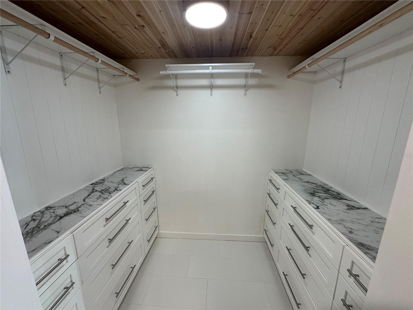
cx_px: 206
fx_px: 167
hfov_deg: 102.1
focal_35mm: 14
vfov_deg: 85.7
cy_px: 155
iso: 200
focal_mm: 2.22
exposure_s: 1/120
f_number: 2.2
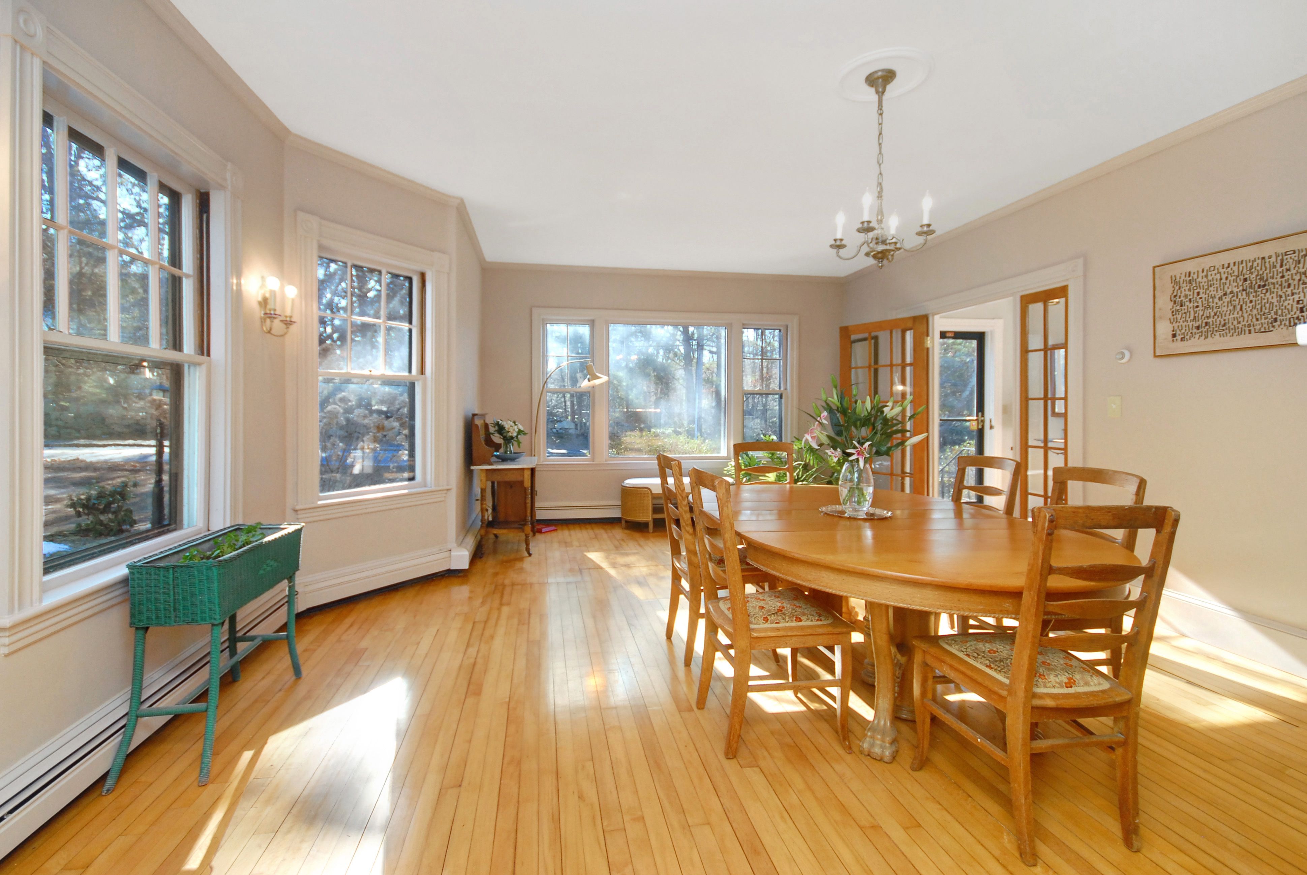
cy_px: 438
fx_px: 545
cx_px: 654
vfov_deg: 77.5
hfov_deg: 100.3
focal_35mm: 15
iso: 400
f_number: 5
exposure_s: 1/60
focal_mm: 10
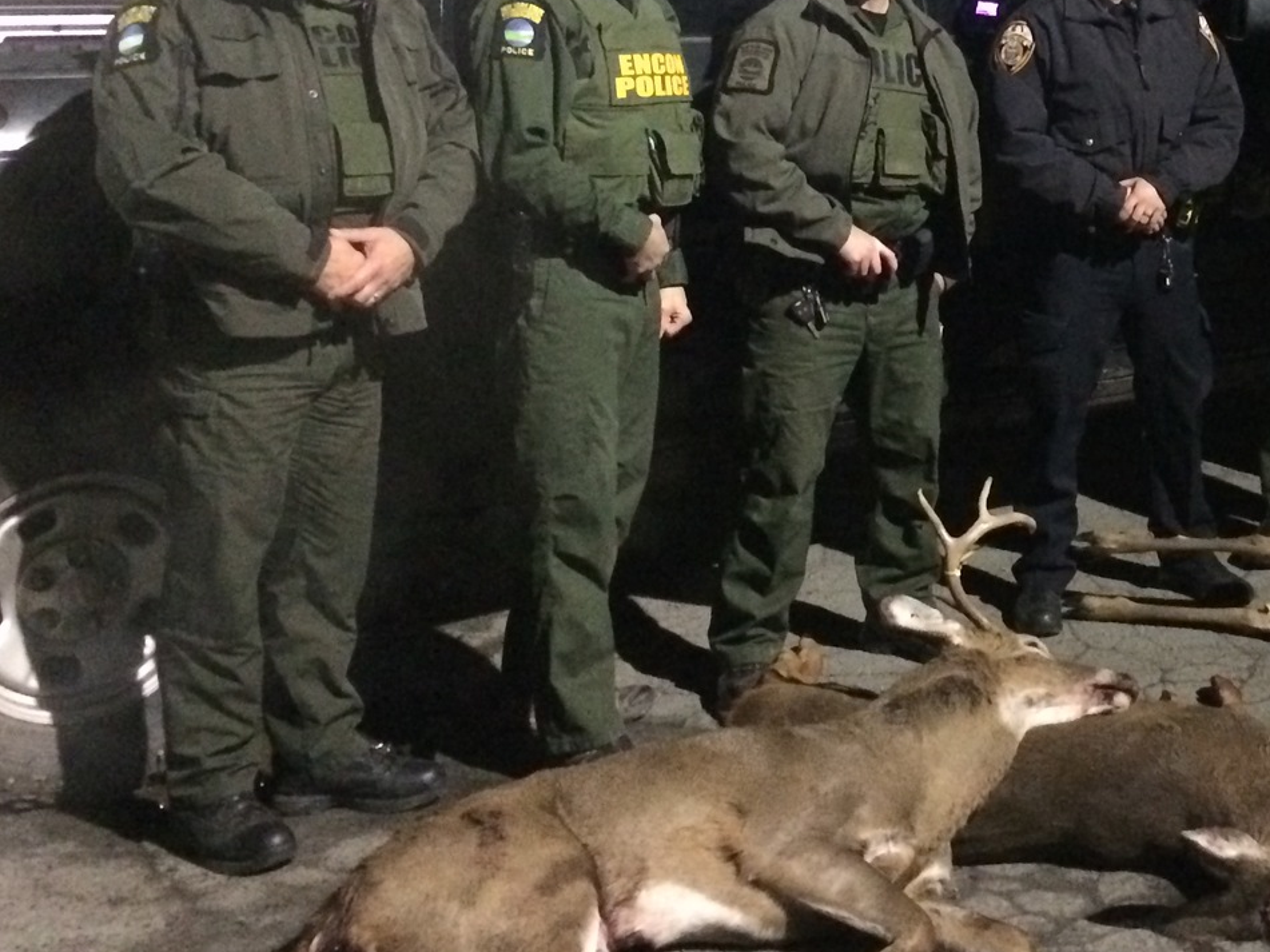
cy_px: 170
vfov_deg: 23.6
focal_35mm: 61
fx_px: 2238
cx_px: 1132
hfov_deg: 30.4
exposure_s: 1/15
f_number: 2.2
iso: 640
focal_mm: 4.15
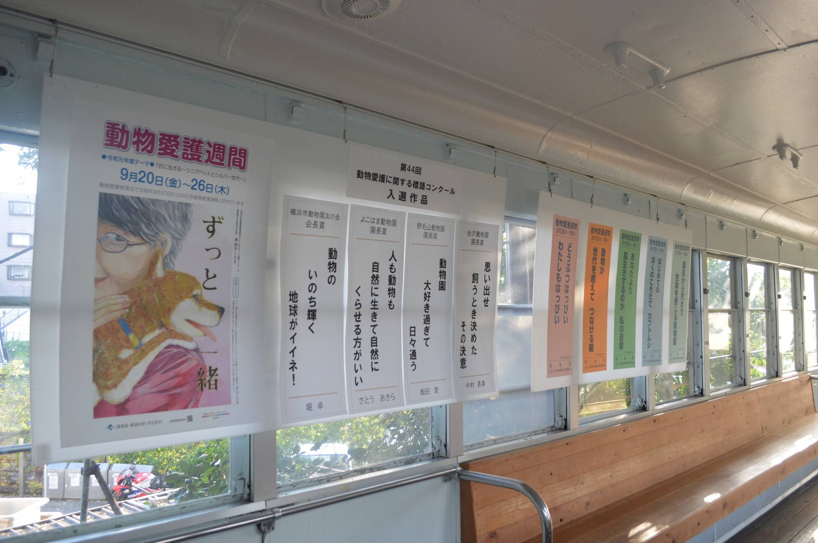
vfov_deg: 43.5
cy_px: 272
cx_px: 409
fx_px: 681
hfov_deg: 62.0
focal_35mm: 30
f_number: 5
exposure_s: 1/100
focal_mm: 20
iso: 400
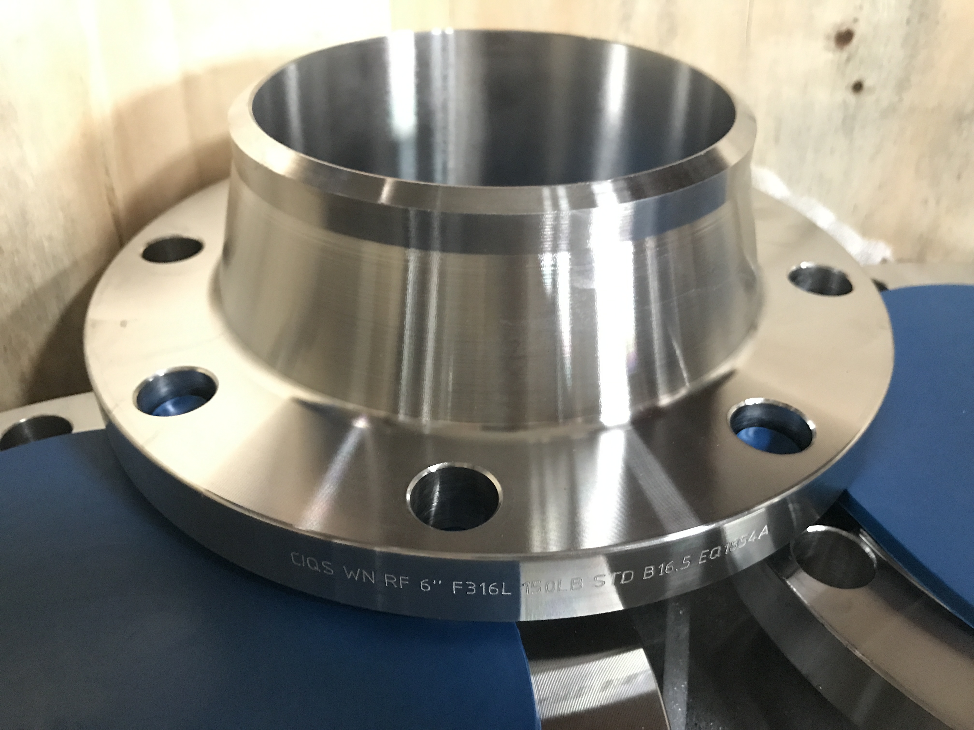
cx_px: 487
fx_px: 788
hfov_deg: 63.4
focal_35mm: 28
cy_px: 365
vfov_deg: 49.7
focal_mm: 3.99
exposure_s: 1/5
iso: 100
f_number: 1.8
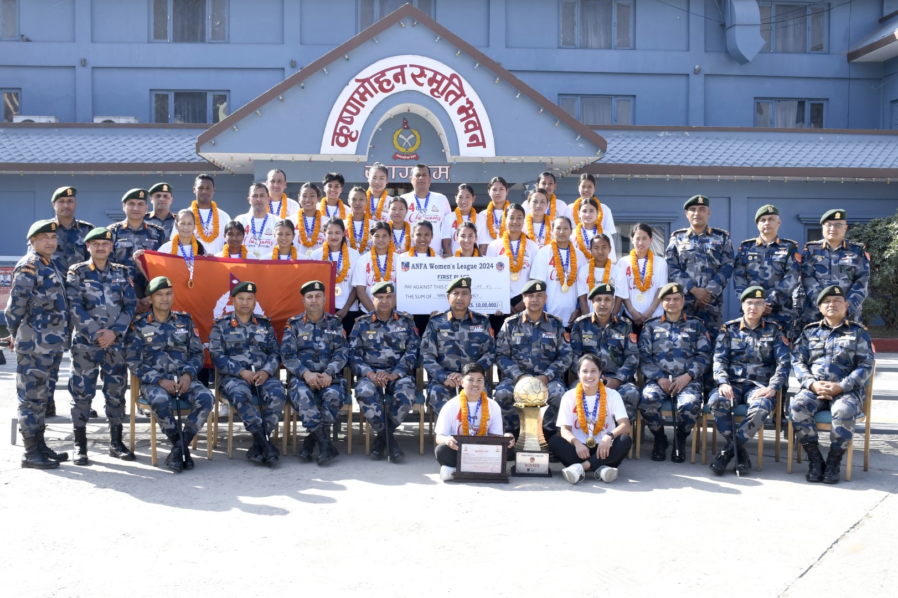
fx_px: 823
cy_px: 299
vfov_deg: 39.9
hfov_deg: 57.2
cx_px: 449
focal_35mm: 33
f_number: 7.1
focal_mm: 22
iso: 200
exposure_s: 1/200
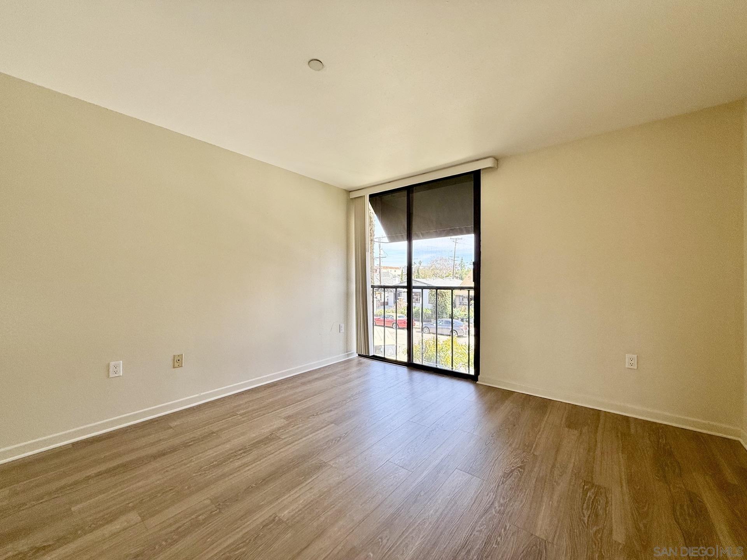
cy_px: 280
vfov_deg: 85.7
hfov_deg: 102.1
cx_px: 374
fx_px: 302
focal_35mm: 14
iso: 64
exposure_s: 1/126
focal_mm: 2.22
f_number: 2.2
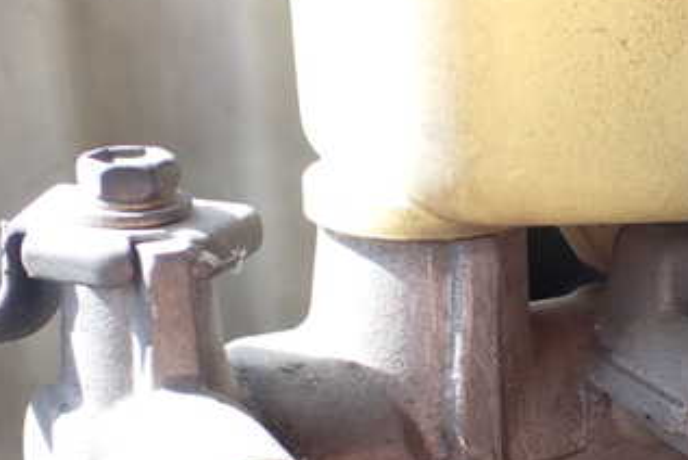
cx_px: 534
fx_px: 1129
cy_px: 334
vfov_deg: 22.9
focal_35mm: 59
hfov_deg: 33.1
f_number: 2.3
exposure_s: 1/200
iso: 100
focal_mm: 5.4
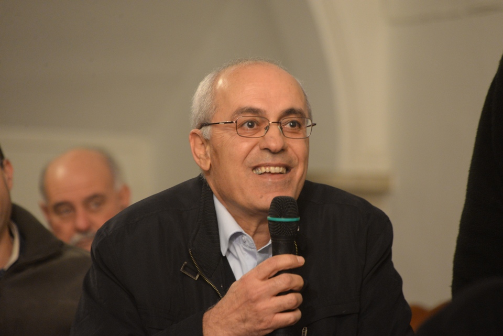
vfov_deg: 4.6
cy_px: 168
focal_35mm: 300
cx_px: 252
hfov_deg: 6.9
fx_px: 4193
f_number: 6.3
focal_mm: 300
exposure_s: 1/15
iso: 3200
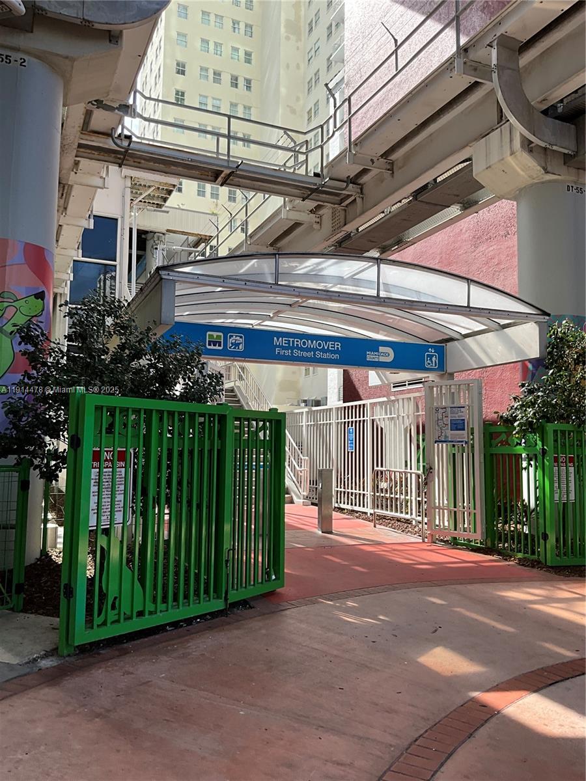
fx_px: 655
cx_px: 293
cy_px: 390
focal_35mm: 29
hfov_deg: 48.2
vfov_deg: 61.7
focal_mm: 3
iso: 25
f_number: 1.8
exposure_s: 1/606
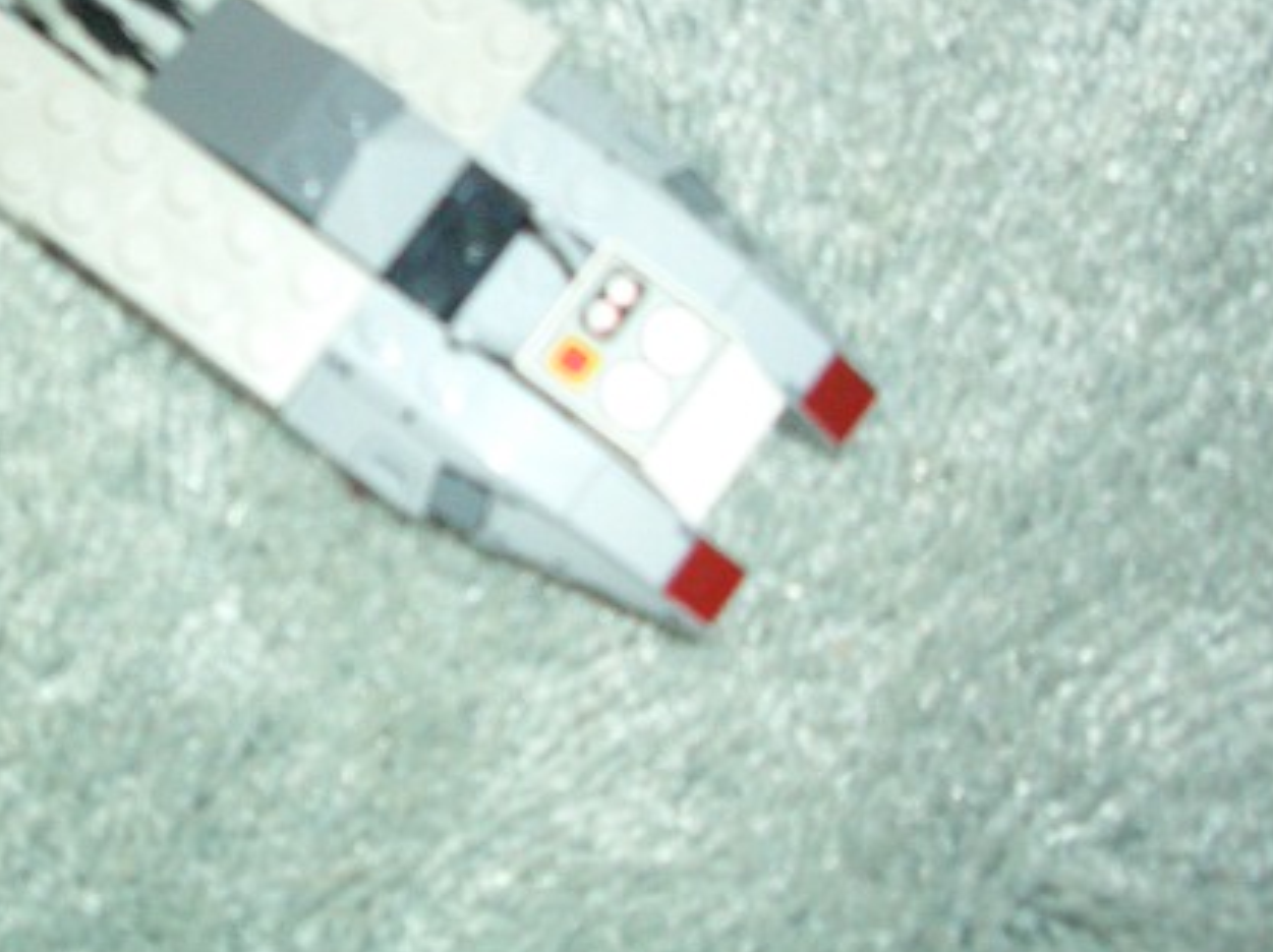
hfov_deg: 30.3
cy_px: 284
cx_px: 330
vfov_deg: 23.1
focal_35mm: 63
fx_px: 2315
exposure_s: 1/60
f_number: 2.8
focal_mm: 6.8
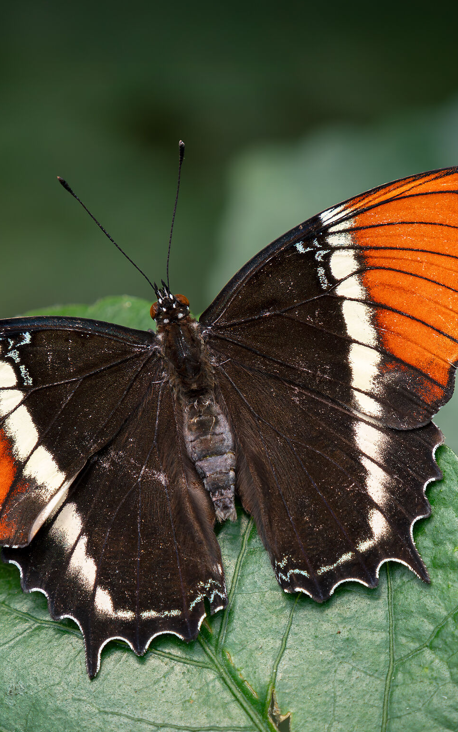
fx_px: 6370
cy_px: 351
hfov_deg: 4.1
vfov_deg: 6.6
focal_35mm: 319
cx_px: 163
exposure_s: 1/320
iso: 1600
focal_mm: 200
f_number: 8
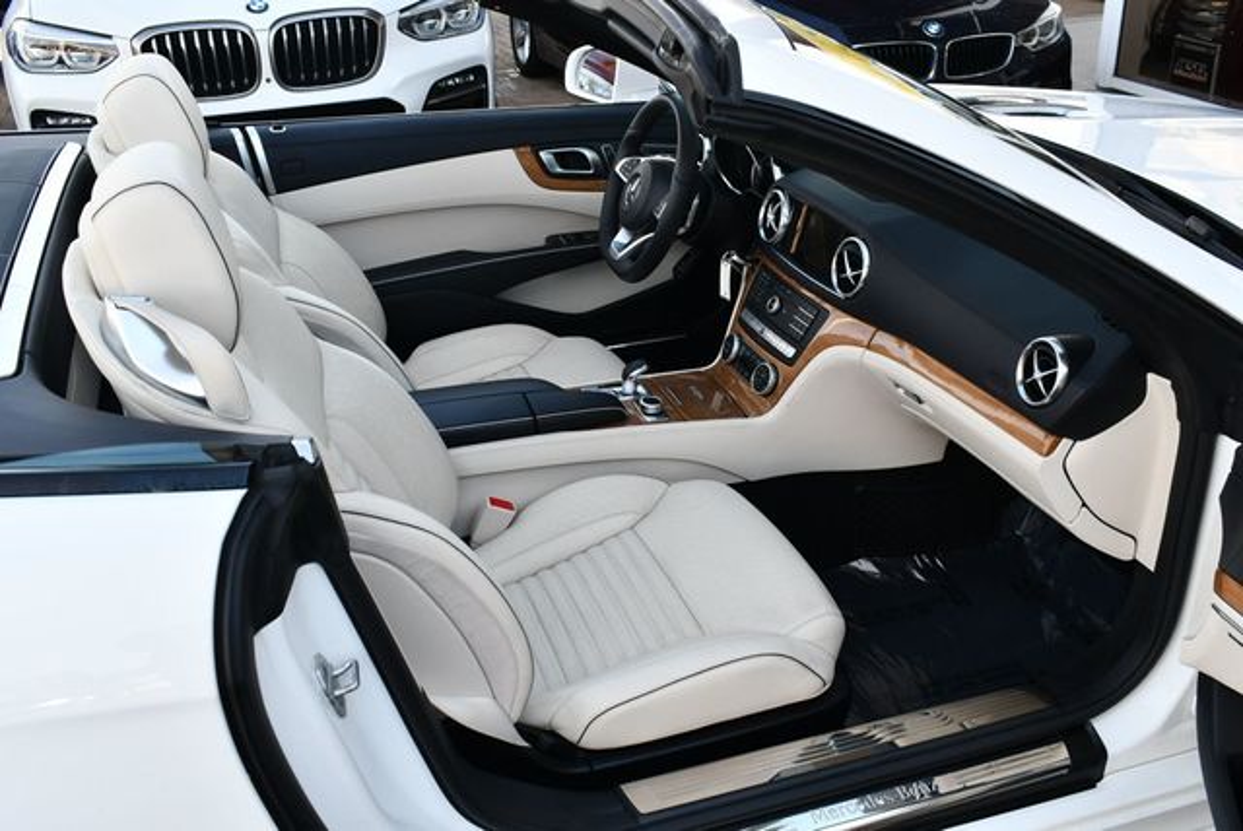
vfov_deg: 36.9
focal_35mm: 36
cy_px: 416
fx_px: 1244
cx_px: 622
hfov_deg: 53.1
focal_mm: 18
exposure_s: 1/250
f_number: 5.6
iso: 360
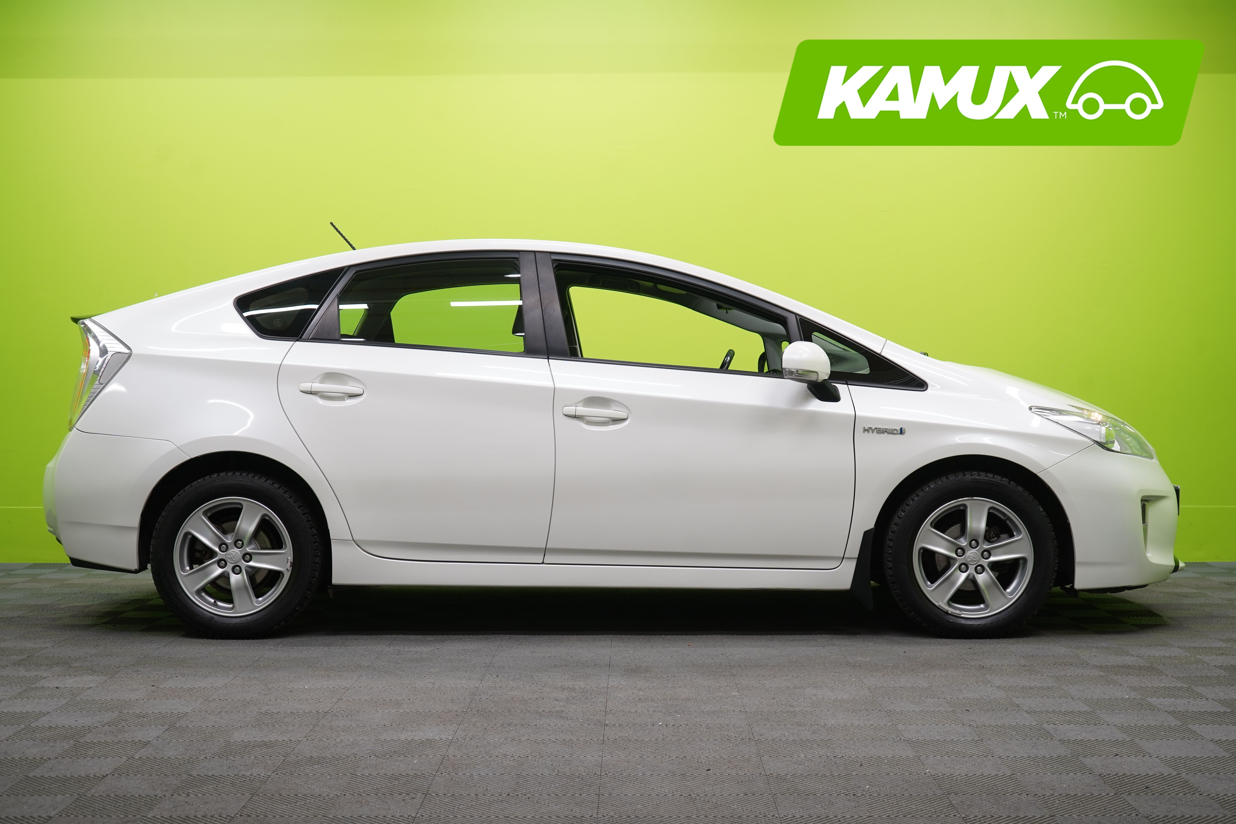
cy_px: 412
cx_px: 618
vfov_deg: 27.5
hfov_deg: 40.3
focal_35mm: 49
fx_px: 1682
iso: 400
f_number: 5.6
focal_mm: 49
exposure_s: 1/30
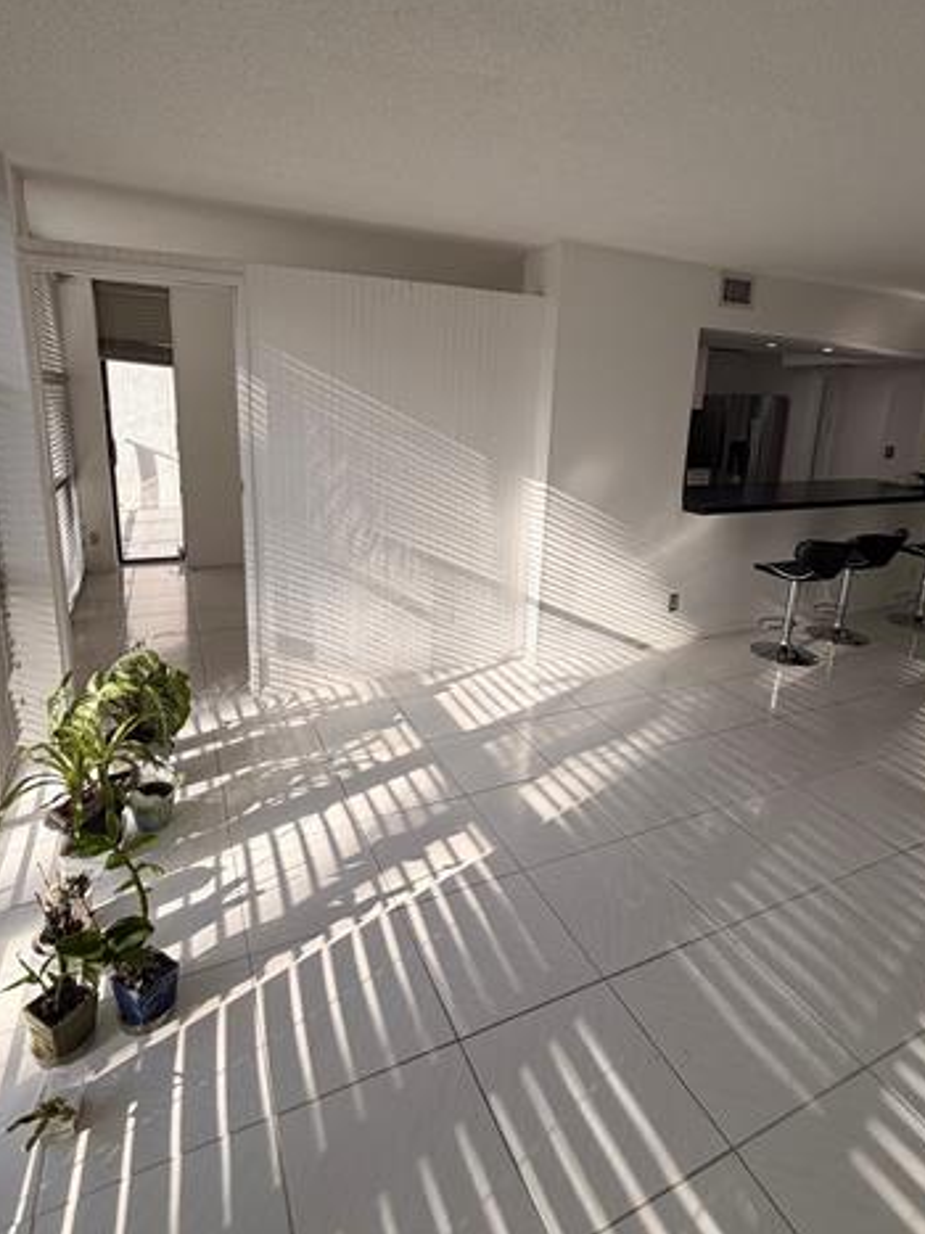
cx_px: 457
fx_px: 642
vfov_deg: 87.4
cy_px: 550
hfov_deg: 71.6
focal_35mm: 18
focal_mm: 2.22
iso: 64
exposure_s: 1/498
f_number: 2.2
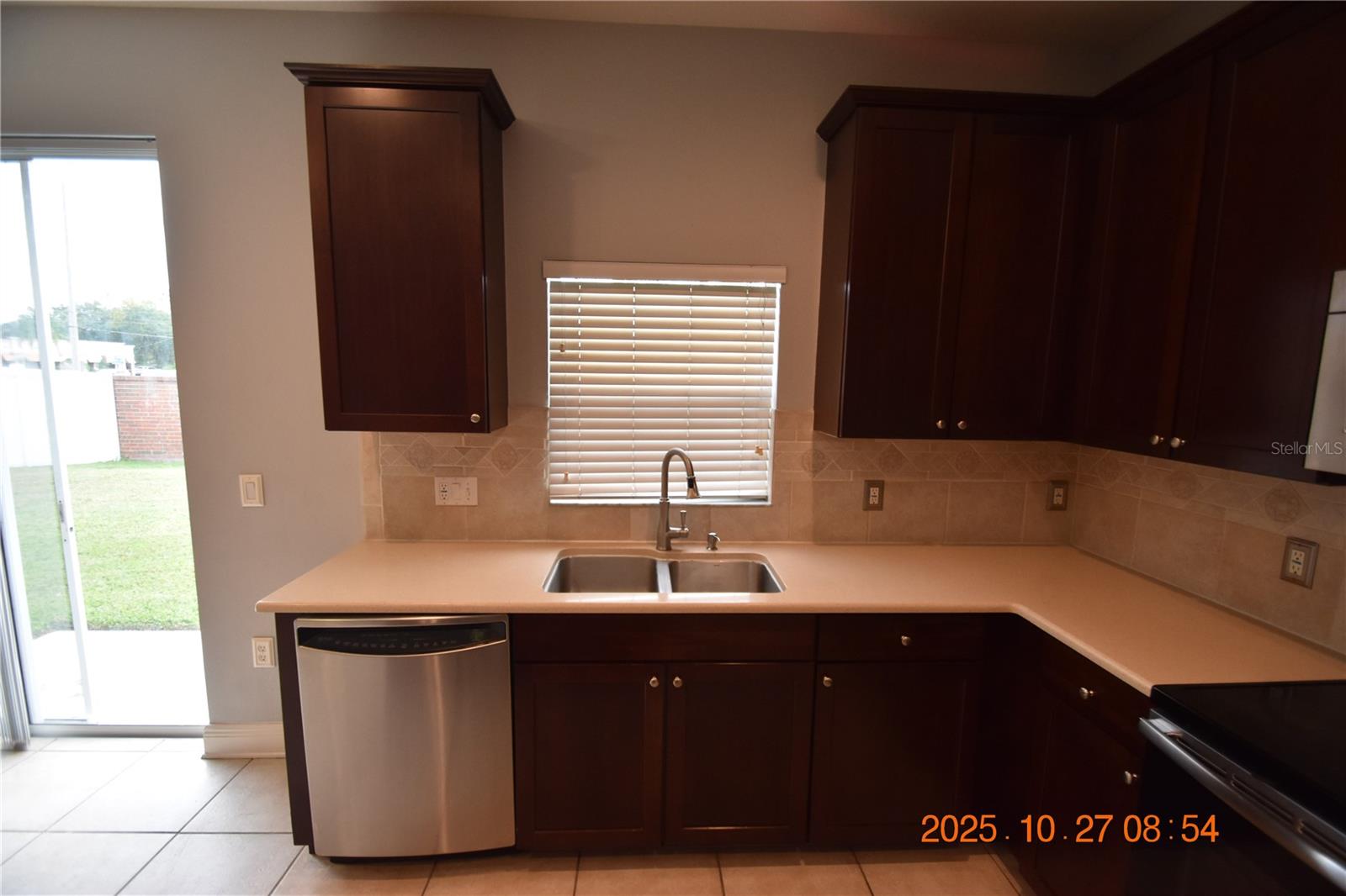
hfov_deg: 100.4
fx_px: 561
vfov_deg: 77.3
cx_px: 673
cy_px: 448
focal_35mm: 15
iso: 800
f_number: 3.5
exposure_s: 1/180
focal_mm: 10
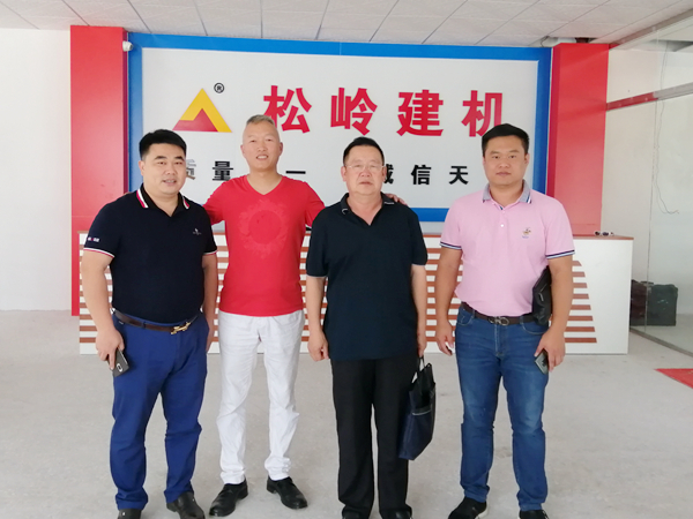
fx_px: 581
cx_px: 346
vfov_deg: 48.2
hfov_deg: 61.7
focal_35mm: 29
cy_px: 260
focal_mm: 3.6
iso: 160
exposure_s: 1/393
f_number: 1.8
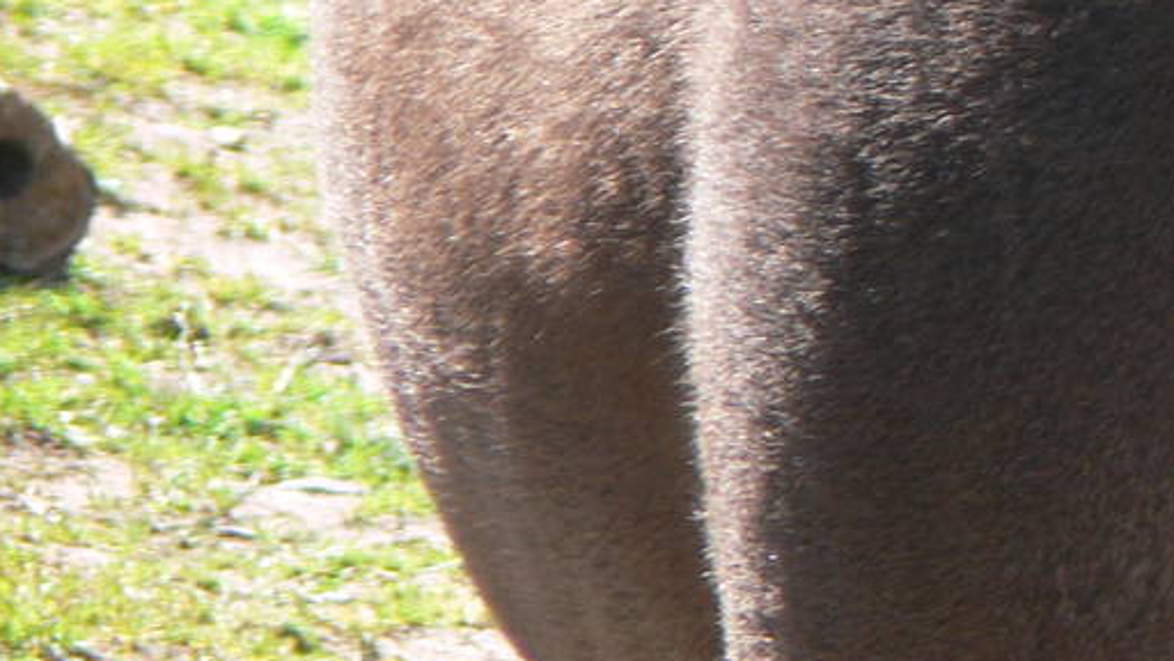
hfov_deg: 1.5
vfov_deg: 0.8
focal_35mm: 1431
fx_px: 44547
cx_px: 1793
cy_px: -259
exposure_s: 1/100
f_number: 5
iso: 80
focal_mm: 88.8
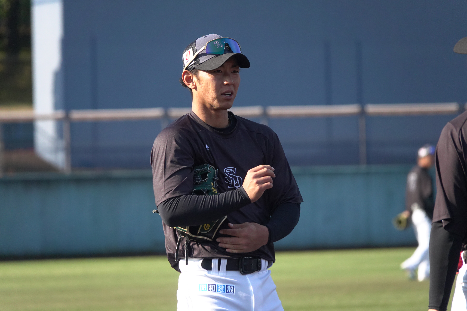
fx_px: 6083
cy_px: 156
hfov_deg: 4.4
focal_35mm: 469
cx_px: 234
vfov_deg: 2.9
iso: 500
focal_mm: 171.89
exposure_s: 1/1600
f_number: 4
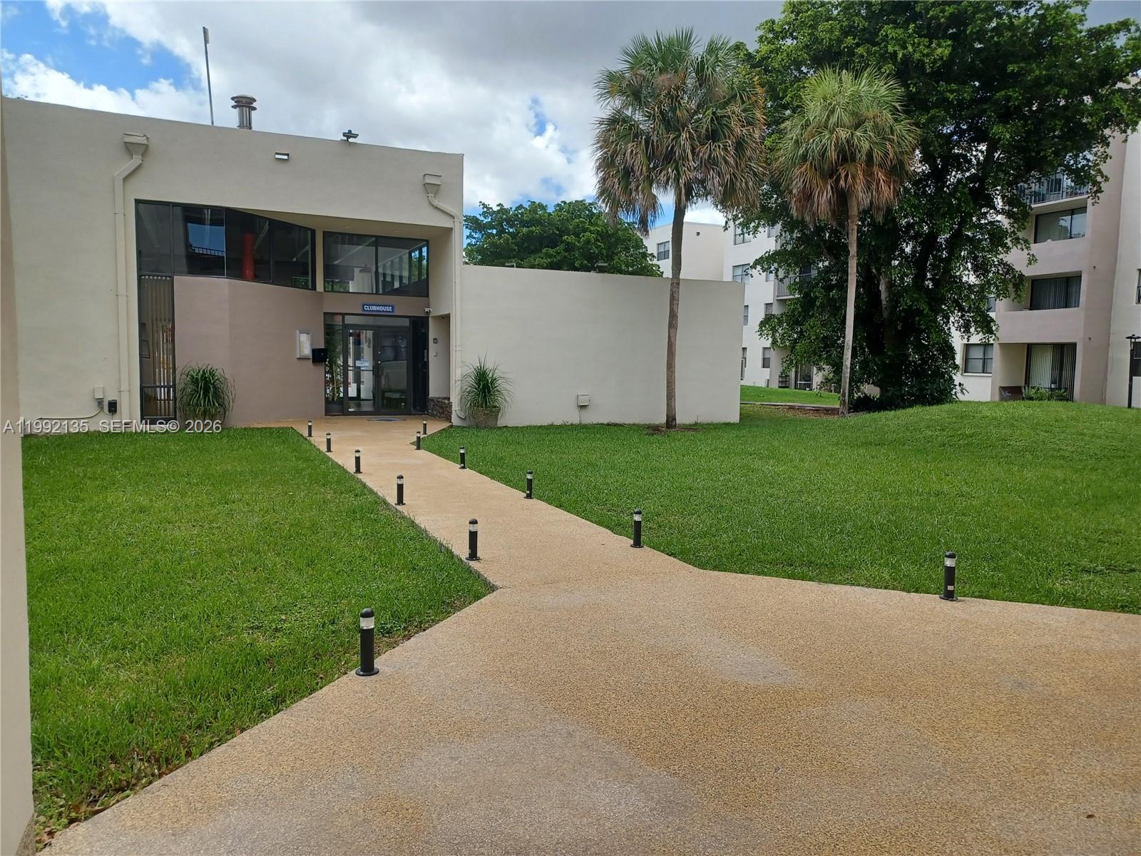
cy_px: 428
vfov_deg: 54.9
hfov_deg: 69.4
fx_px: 824
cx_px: 570
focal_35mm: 25
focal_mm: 4.6
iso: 32
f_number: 1.8
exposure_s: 1/311
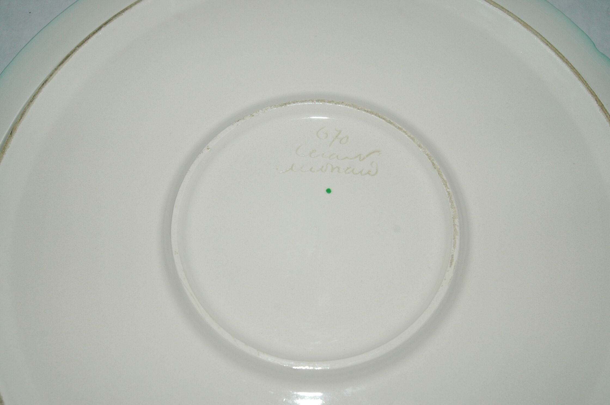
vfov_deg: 28.9
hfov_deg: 42.4
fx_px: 787
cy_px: 202
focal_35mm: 46
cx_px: 305
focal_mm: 31
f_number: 7.1
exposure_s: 1/125
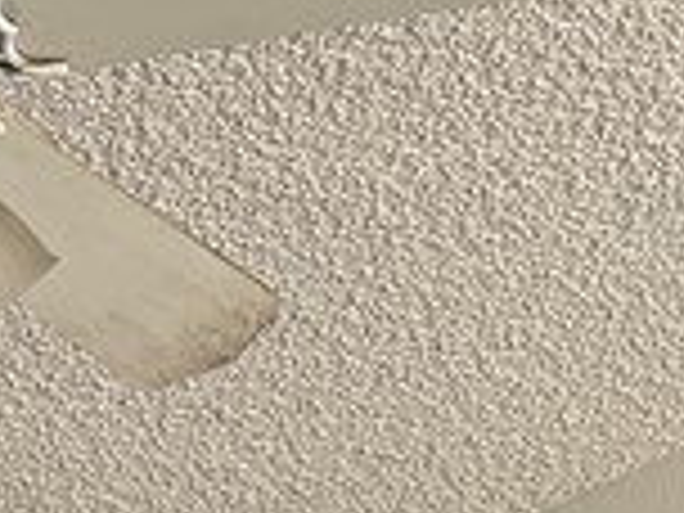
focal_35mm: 162
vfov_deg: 8.1
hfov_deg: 11.4
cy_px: 1404
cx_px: -540
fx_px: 3201
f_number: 1.78
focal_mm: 6.76
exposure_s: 1/121
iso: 125
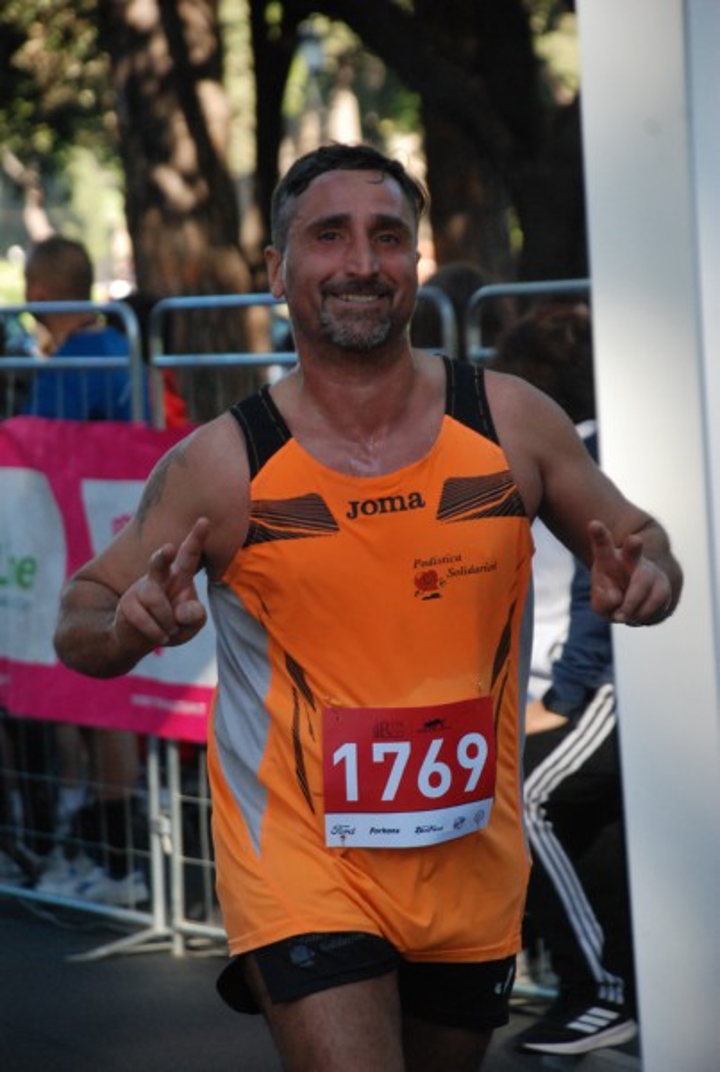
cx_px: 360
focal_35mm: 180
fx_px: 5372
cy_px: 536
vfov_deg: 11.4
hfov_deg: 7.7
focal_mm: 120
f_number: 5.6
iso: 1000
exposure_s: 1/400
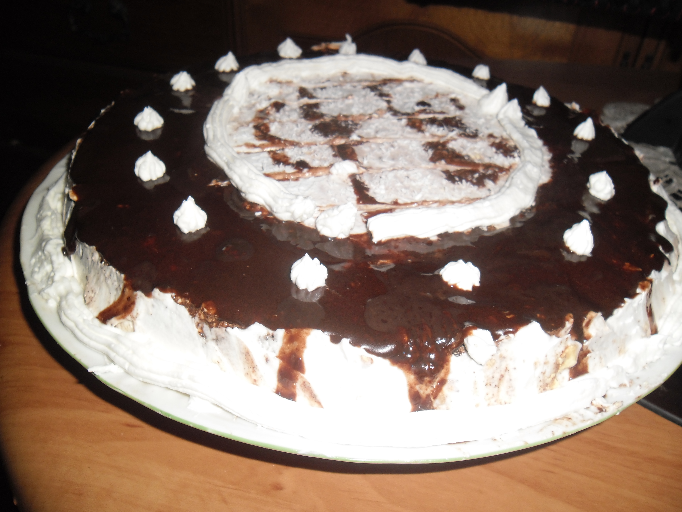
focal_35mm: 27
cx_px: 341
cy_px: 256
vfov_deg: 51.4
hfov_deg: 65.3
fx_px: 532
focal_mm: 4.9
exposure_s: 1/45
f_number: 3.5
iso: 80
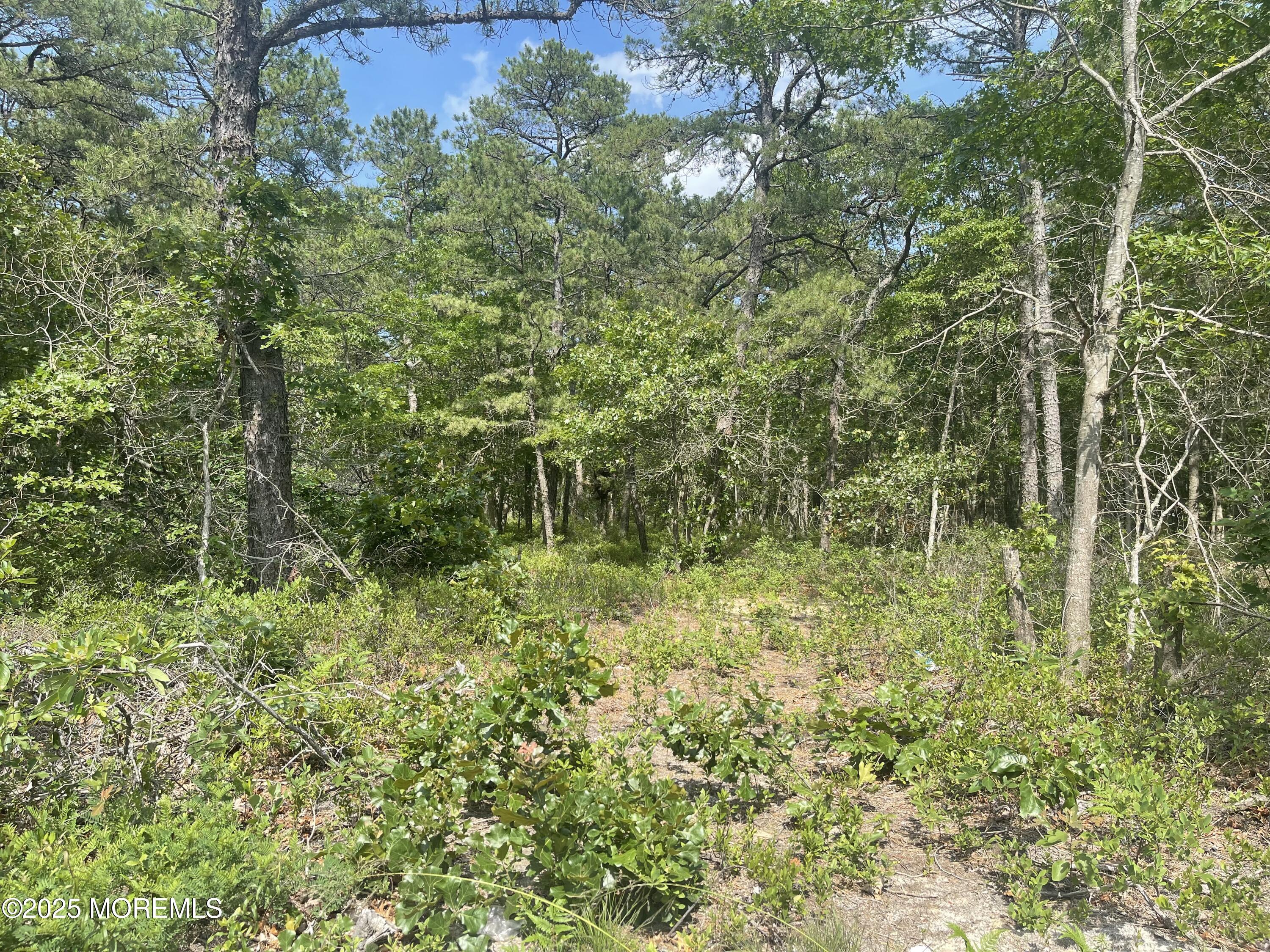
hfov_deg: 69.4
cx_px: 635
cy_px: 476
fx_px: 917
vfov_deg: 54.9
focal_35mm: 25
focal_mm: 5.1
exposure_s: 1/1188
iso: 32
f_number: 1.6
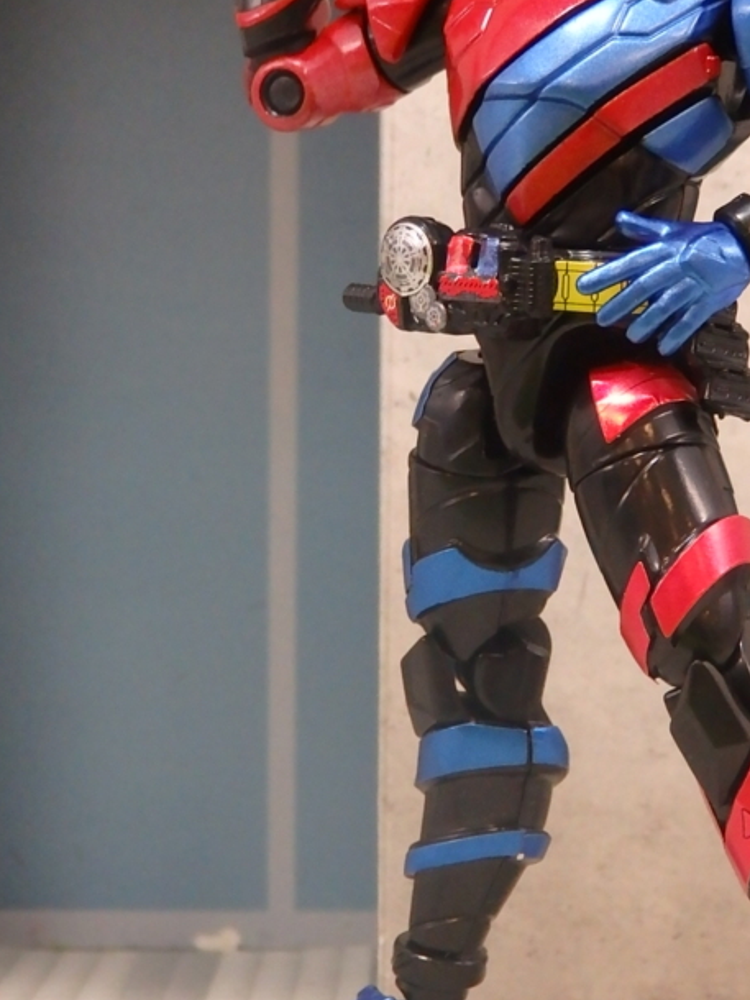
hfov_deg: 13.3
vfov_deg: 17.7
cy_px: 417
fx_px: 3205
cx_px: 619
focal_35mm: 111
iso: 640
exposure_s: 1/60
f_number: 4.4
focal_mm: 11.9
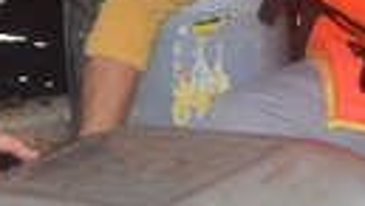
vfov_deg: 4.4
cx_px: 48
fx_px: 2671
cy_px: 272
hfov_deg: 7.8
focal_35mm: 276
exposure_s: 1/60
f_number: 5
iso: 800
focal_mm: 35
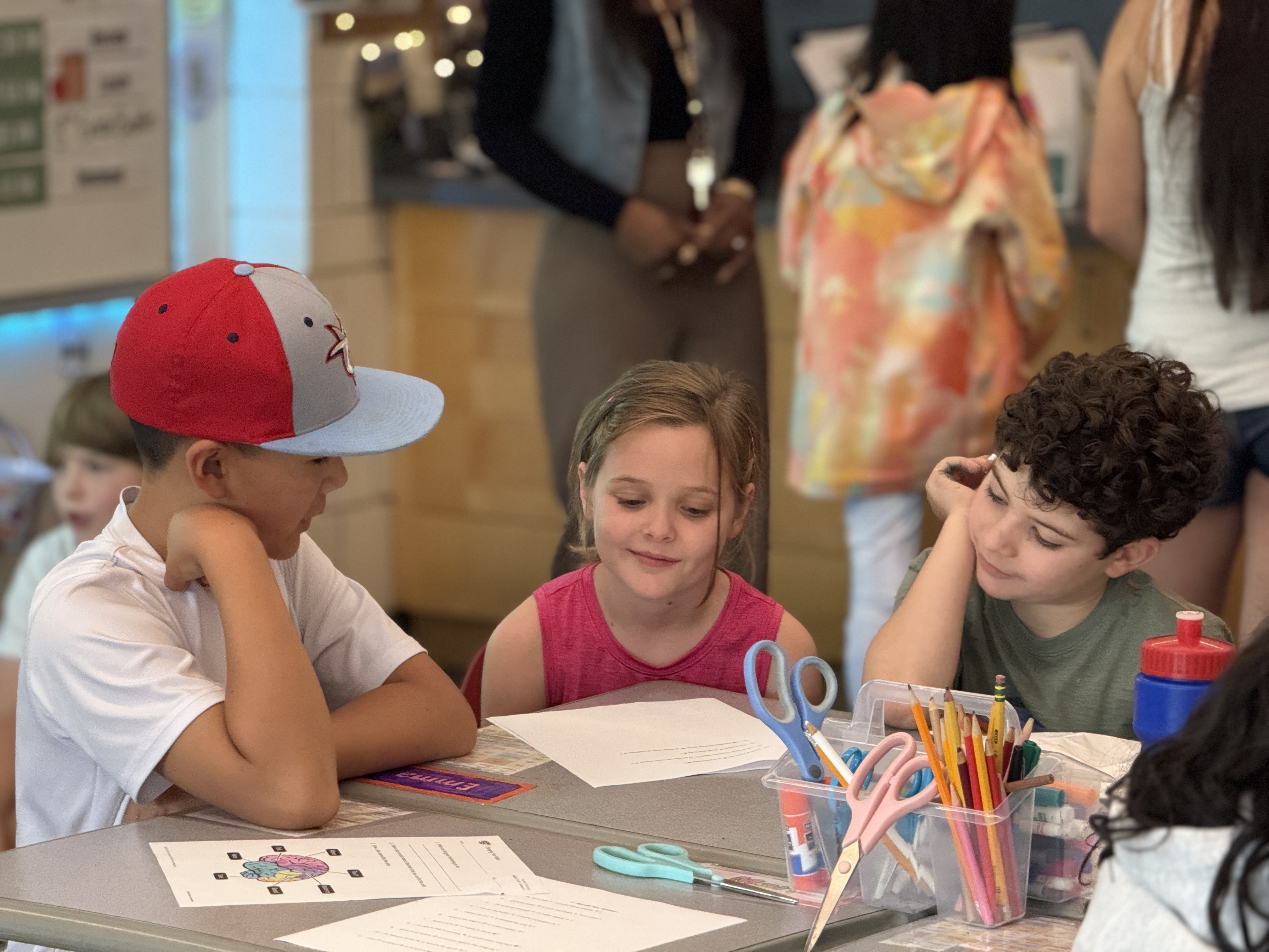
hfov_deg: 16.4
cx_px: 634
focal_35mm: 120
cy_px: 476
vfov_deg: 12.3
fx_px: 4399
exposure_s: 1/60
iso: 640
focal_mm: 15.66
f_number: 2.8
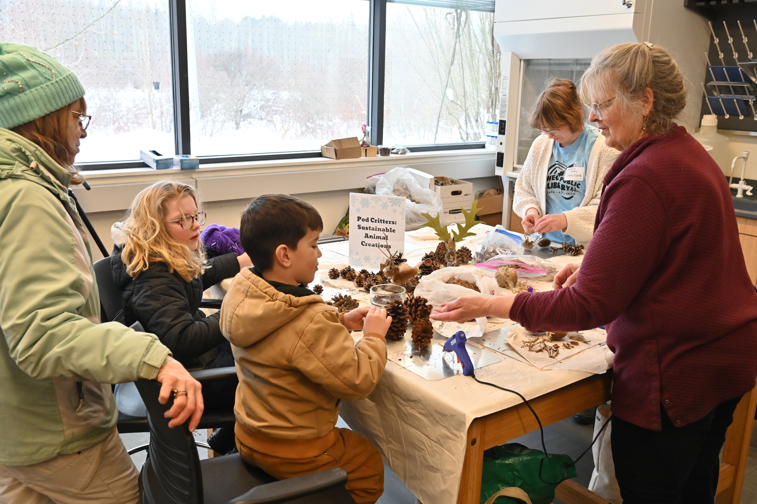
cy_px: 252
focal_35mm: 32
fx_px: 672
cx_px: 378
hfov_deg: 58.7
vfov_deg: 41.1
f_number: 6.3
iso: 2000
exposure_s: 1/160
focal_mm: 32
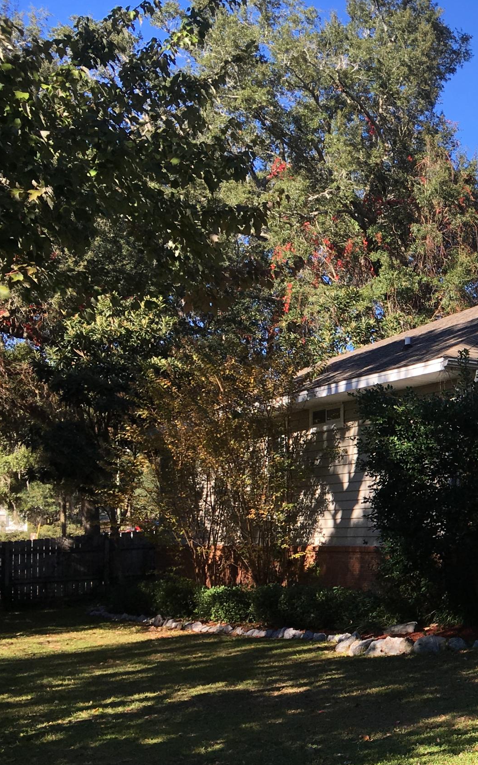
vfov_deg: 36.6
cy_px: 503
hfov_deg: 20.7
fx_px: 1146
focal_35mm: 55
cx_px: 675
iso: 25
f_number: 2.2
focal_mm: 4.15
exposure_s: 1/630
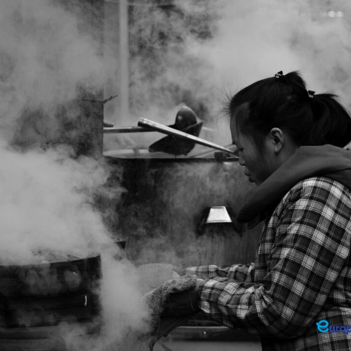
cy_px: 176
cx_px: 144
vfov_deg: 14.7
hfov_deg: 14.6
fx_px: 1365
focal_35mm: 119
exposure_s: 1/1000
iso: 720
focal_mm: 62
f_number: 4.5
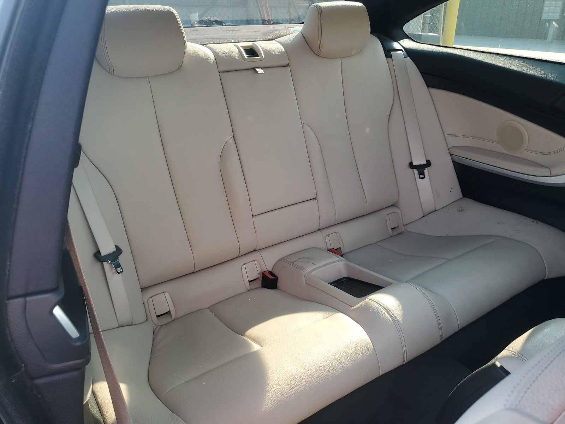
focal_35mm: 26
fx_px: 424
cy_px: 212
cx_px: 282
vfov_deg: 53.1
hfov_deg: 67.3
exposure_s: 1/137
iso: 50
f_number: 1.5
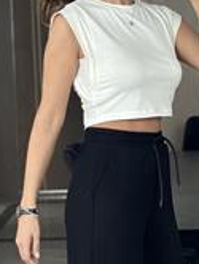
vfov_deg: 13.4
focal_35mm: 146
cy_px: 207
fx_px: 1116
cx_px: 140
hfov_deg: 10.2
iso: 400
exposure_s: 1/40
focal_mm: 6.86
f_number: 1.78
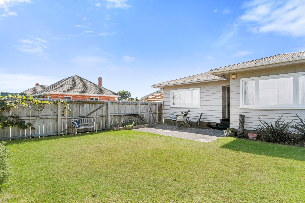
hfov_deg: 90.0
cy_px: 102
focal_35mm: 18
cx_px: 152
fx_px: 152
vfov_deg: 67.4
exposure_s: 1/500
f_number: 7.1
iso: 250
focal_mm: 12
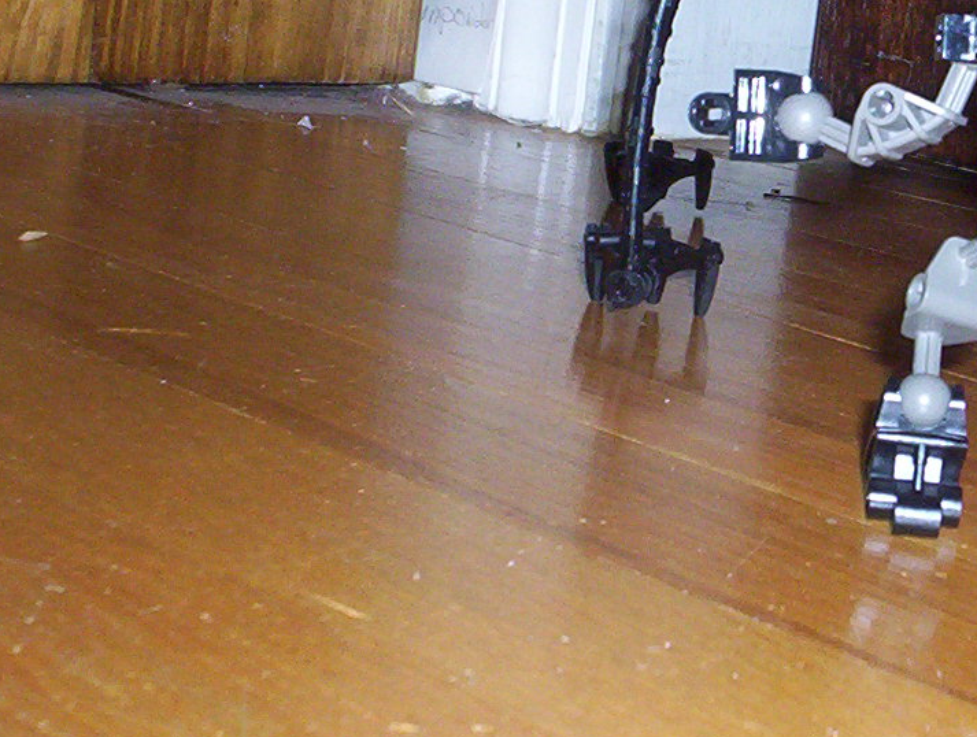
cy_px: 230
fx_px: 2461
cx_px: 948
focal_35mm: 87
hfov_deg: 21.7
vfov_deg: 17.0
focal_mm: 4.99
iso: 140
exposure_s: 1/60
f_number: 4.5
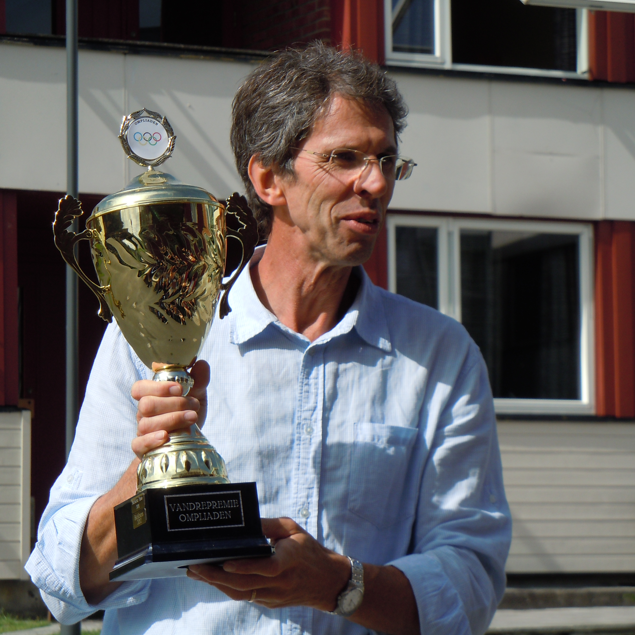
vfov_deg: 11.1
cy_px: 318
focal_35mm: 157
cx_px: 276
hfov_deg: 11.1
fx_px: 3258
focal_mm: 24
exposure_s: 1/800
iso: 100
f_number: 4.6
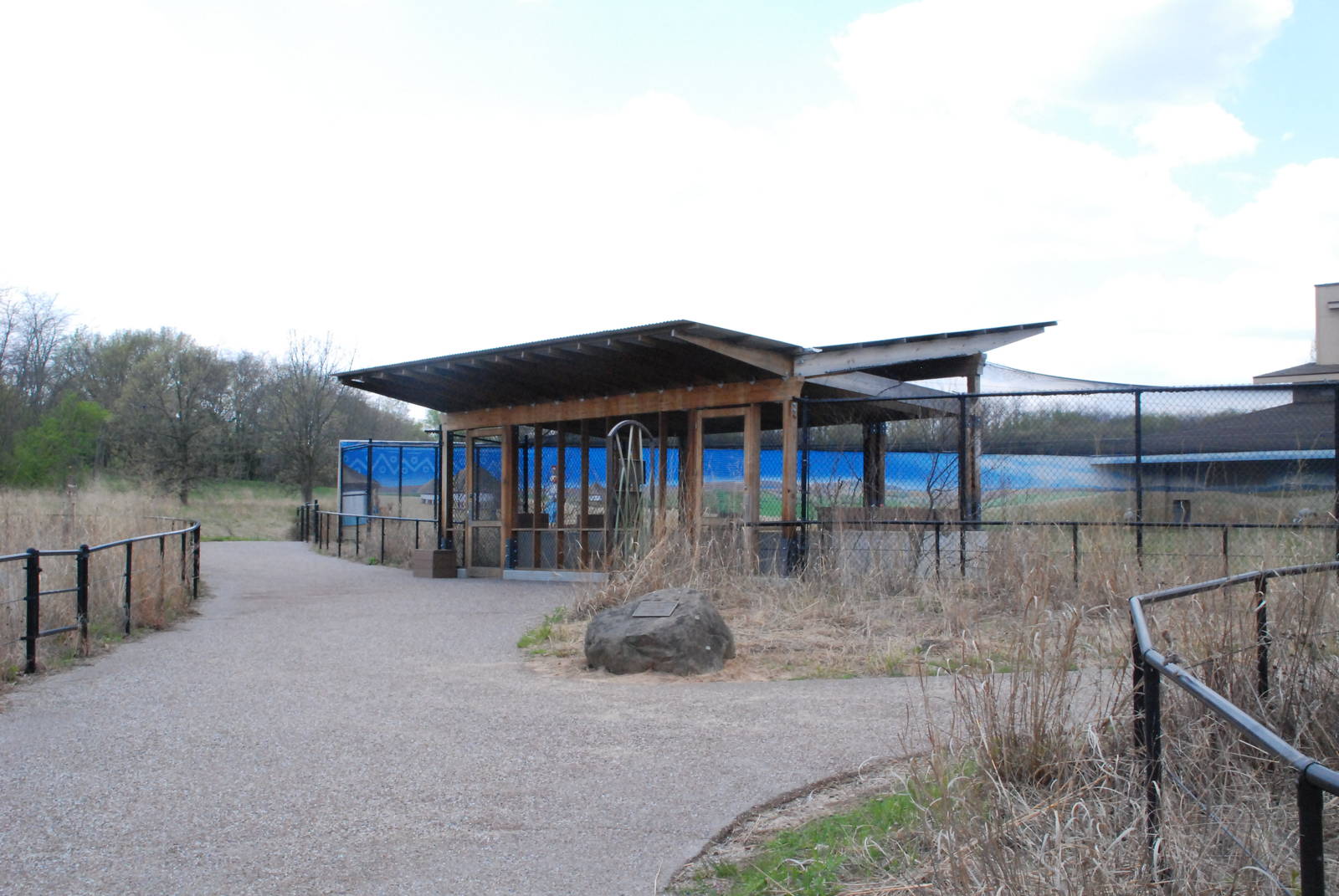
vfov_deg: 32.0
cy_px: 448
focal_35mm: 42
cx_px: 670
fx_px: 1564
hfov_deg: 46.3
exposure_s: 1/400
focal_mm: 28
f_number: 16
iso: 1600
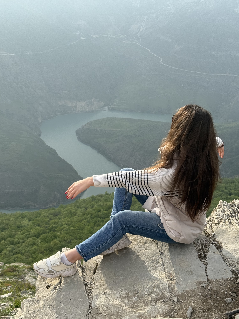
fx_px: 442
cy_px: 160
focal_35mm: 48
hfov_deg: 30.3
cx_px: 120
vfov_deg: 39.7
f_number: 1.78
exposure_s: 1/2033
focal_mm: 6.76
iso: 100
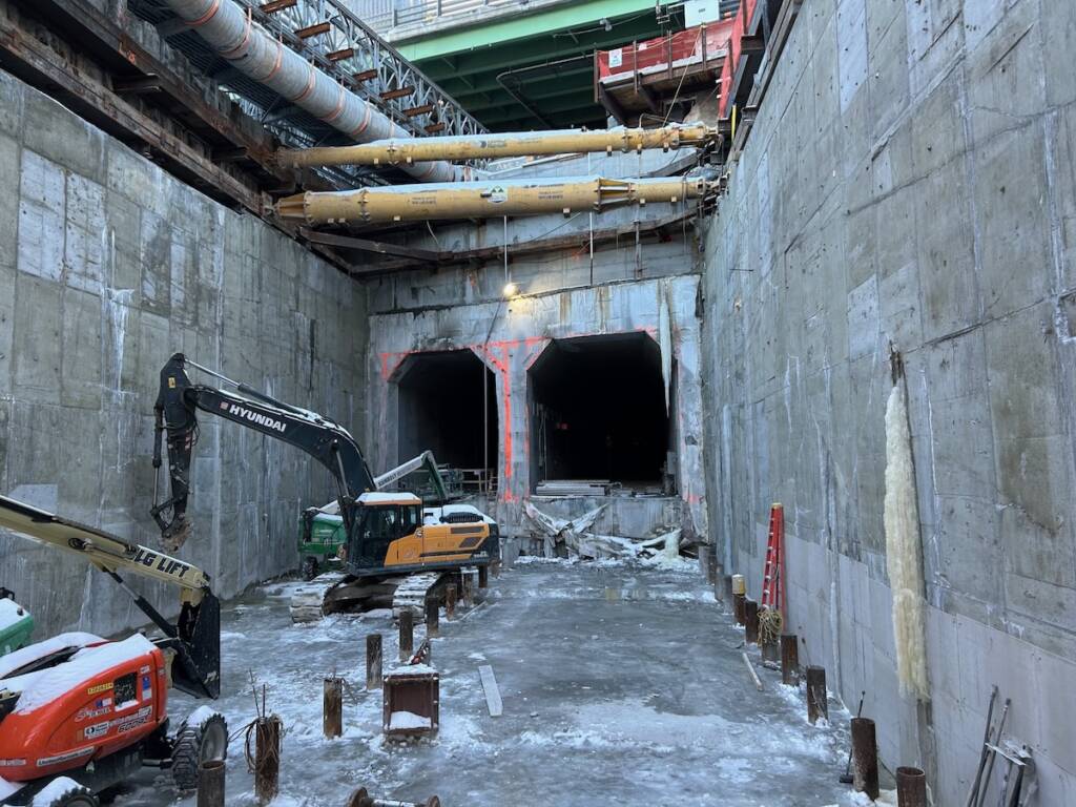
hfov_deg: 67.3
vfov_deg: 53.1
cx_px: 538
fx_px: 808
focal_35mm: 26
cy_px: 404
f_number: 1.5
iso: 40
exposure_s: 1/120
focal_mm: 5.7
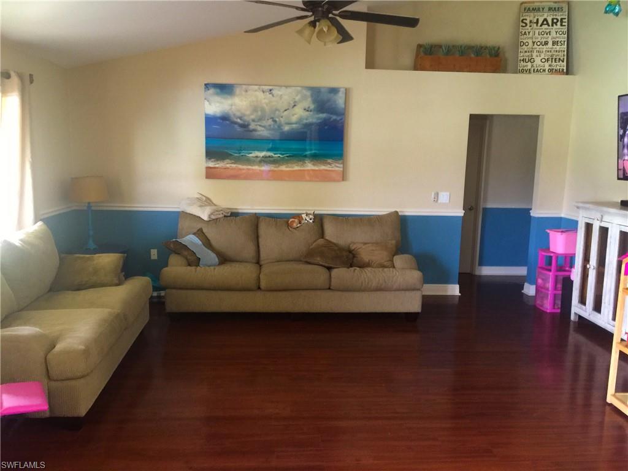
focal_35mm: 29
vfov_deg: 48.2
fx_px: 526
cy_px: 236
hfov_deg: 61.7
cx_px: 314
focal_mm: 4.15
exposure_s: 1/4
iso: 80
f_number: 2.2
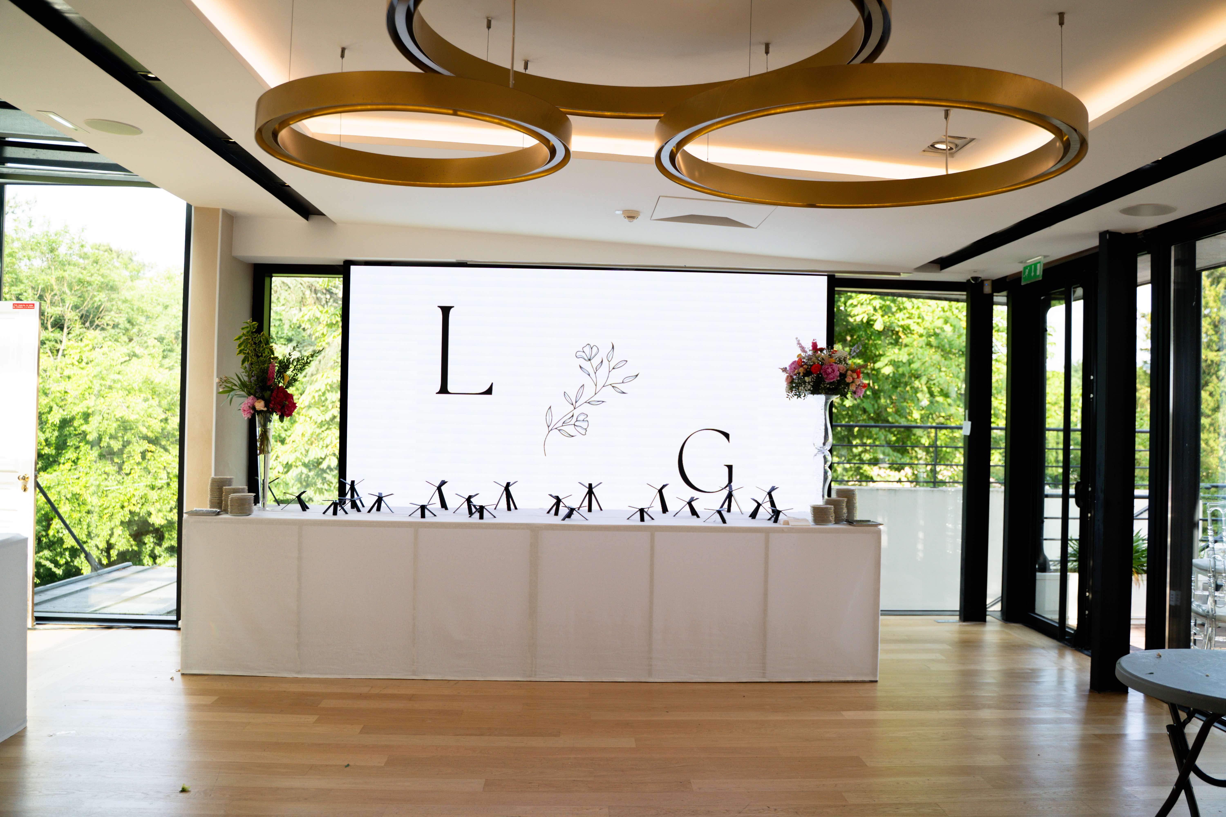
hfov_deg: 65.5
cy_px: 408
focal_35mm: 28
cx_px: 613
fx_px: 953
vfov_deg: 46.4
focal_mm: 28
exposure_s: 1/640
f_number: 2.8
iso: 200
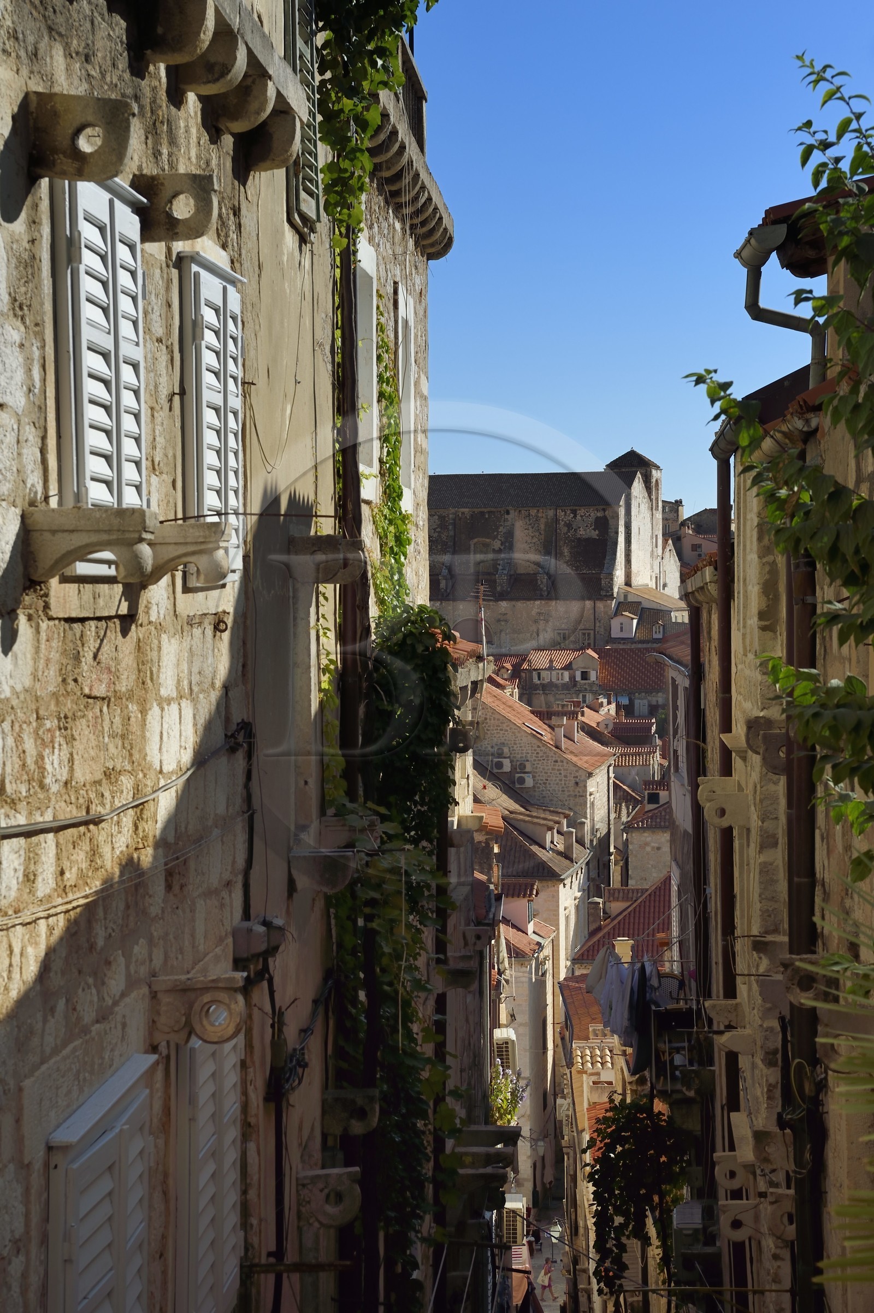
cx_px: 437
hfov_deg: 19.4
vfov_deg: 28.9
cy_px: 656
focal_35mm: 70
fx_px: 2552
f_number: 16
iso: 200
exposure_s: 1/250
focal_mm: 70
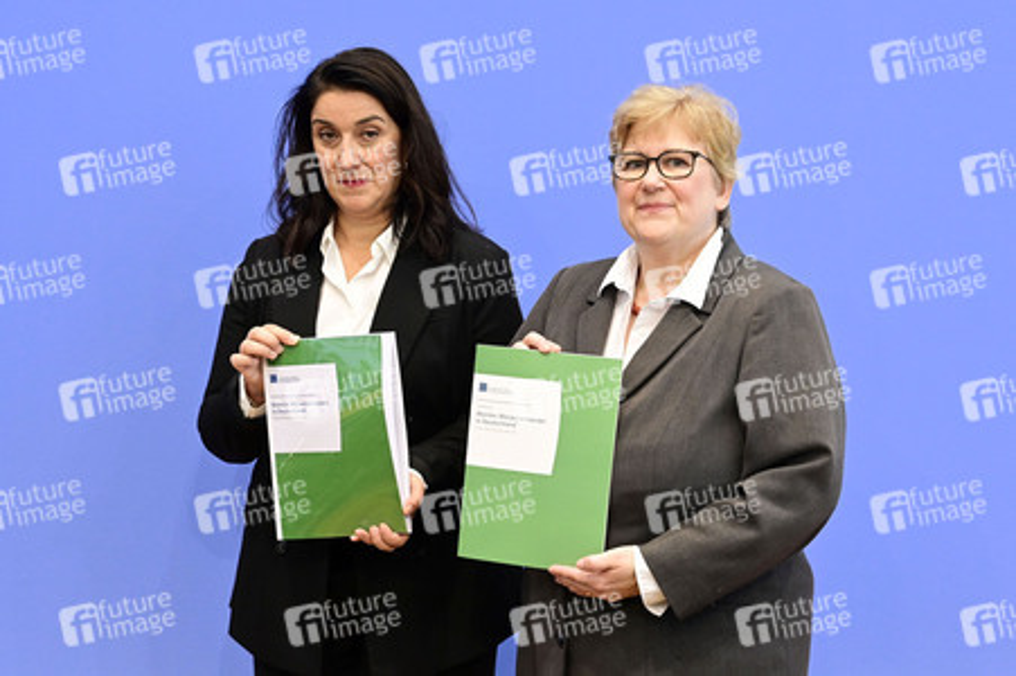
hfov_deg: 38.2
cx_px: 508
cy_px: 338
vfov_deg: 26.0
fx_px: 1466
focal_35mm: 52
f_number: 6.3
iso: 6400
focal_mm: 52
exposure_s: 1/250
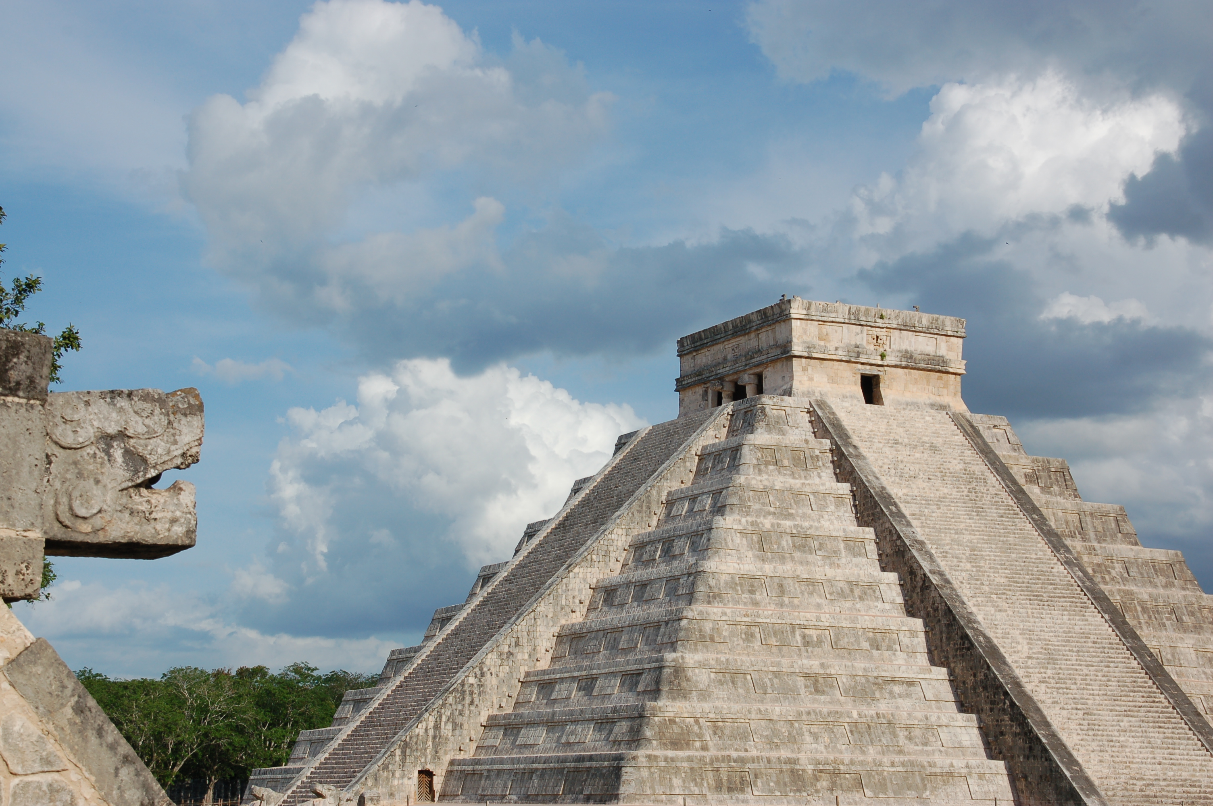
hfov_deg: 33.4
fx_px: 2020
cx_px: 606
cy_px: 403
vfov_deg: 22.6
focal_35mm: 60
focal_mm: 40
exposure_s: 1/400
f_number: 10
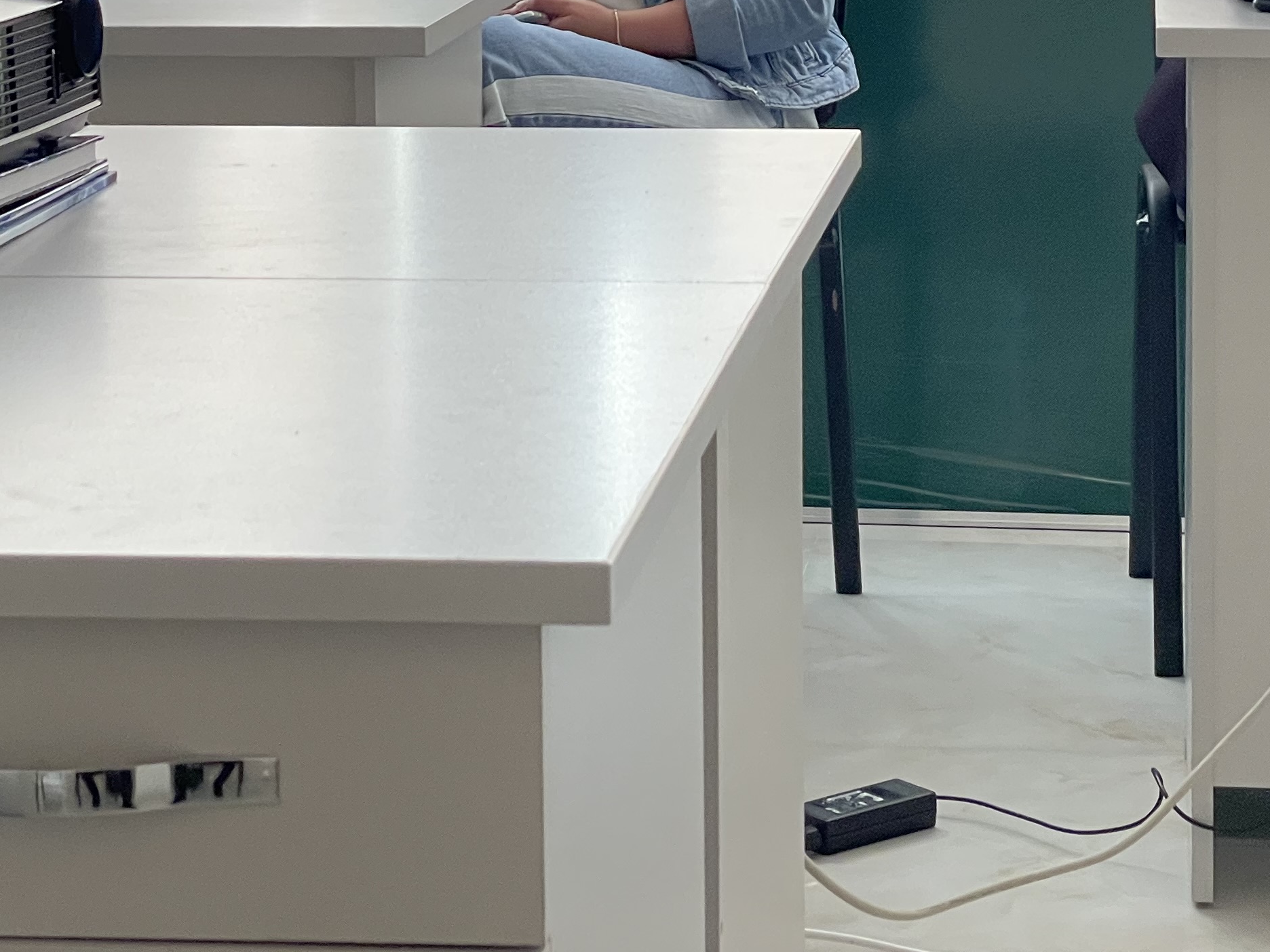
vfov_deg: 13.0
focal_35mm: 112
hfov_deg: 17.5
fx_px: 4109
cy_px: -68
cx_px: 813
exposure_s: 1/121
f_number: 2
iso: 160
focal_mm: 6
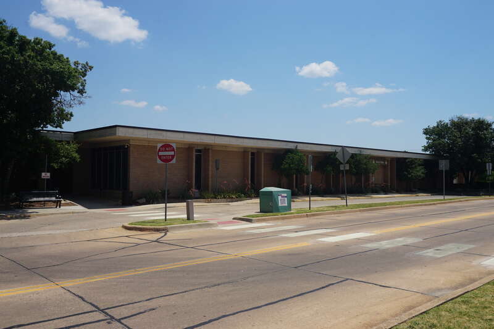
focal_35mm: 32
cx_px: 247
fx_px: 432
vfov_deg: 41.7
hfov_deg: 59.5
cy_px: 164
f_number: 11
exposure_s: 1/250
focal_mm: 21
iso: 100
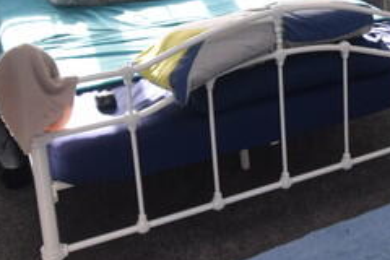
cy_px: -11
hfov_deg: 29.5
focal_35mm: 64
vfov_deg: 20.4
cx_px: 382
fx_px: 693
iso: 400
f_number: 5.6
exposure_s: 1/125
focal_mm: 10
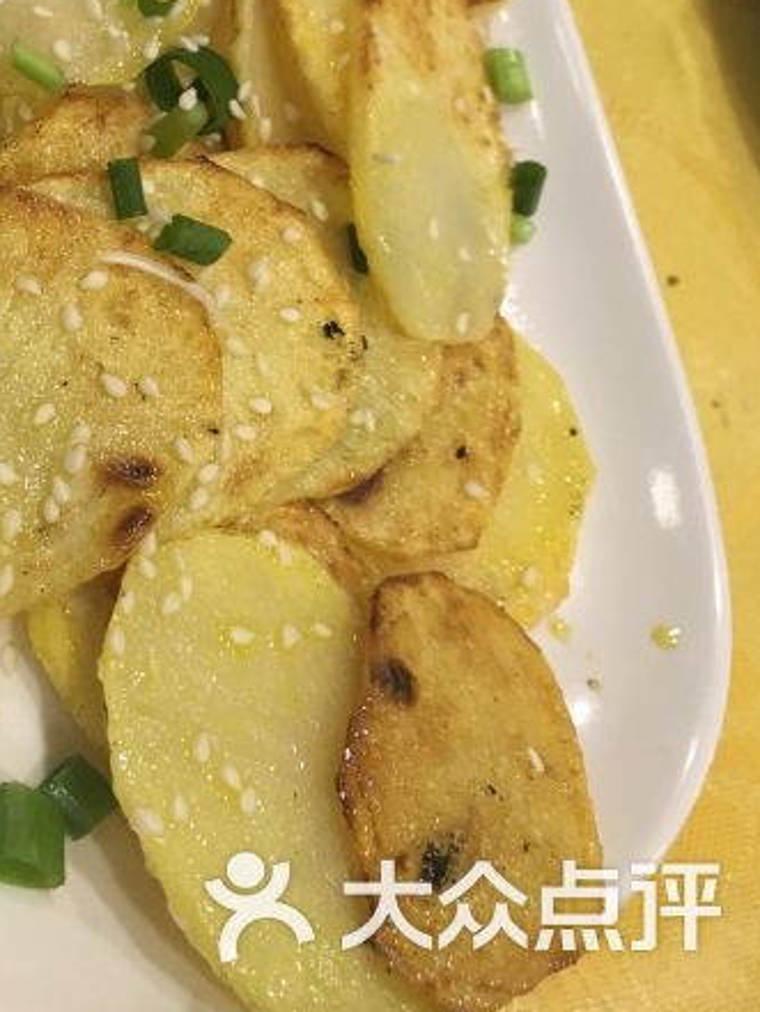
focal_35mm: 46
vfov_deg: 39.8
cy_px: 223
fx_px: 1346
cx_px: 178
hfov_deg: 30.9
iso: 160
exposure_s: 1/33
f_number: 2.2
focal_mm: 4.15
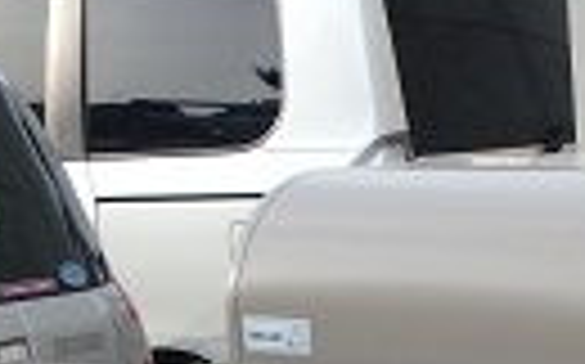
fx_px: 1752
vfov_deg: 11.1
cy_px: 656
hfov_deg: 17.0
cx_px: 904
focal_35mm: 110
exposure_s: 1/400
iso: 125
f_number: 3.5
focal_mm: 3.7
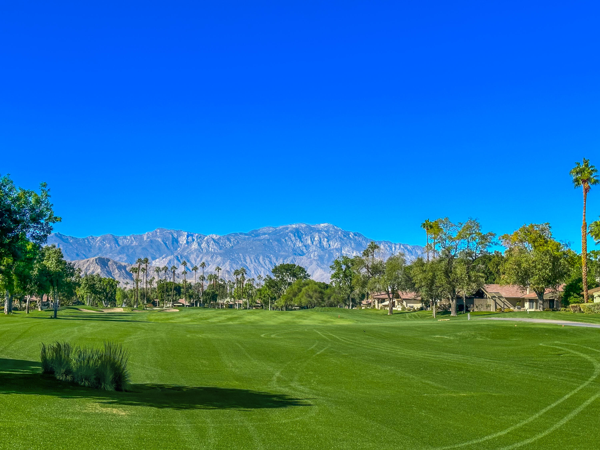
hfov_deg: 39.7
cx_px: 300
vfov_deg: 30.3
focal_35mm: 48
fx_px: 832
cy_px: 225
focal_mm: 6.86
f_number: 1.8
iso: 64
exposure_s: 1/3900
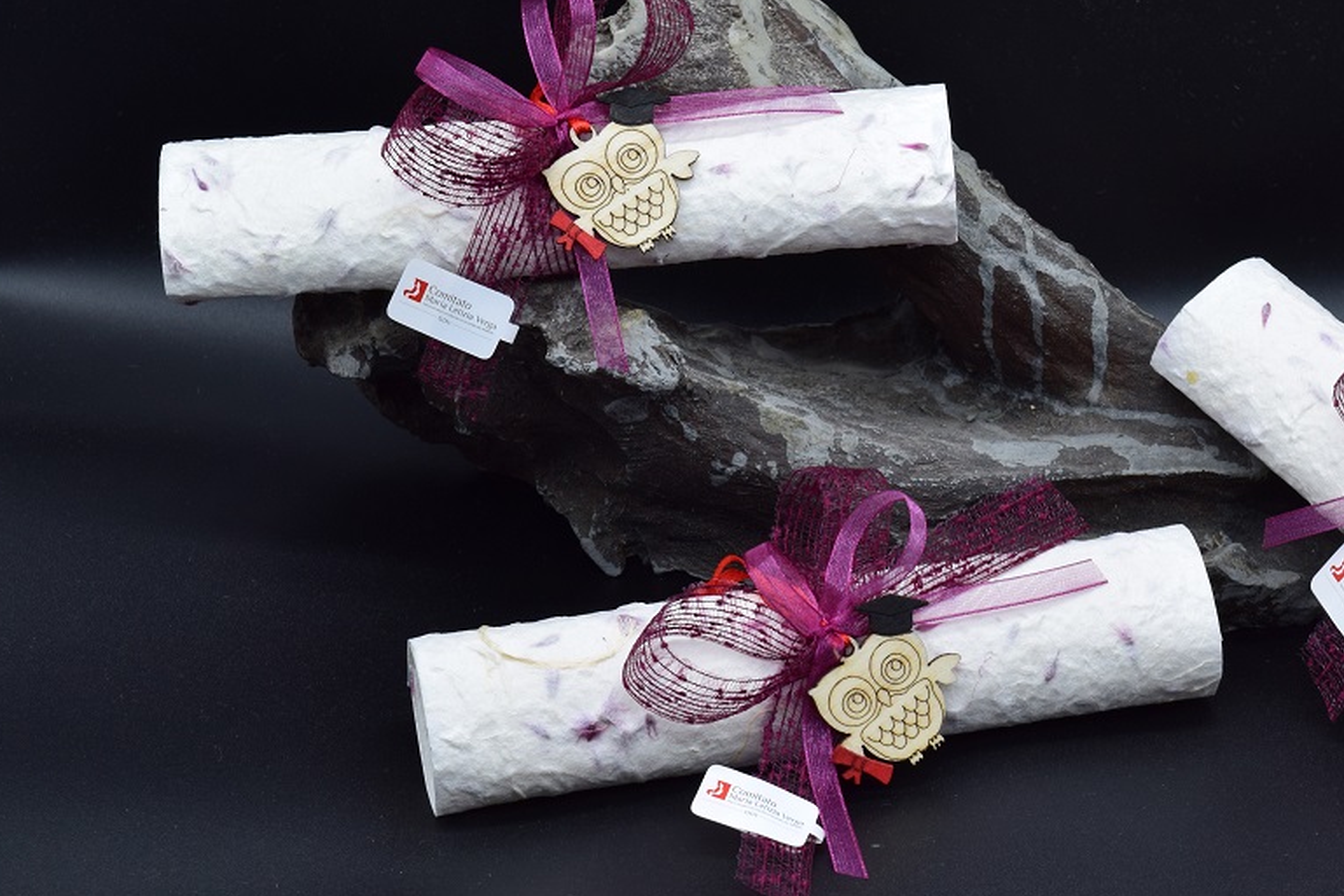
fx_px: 4808
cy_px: 358
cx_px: 994
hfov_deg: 15.8
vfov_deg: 10.6
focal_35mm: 129
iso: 400
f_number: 8
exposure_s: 1/80
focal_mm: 55
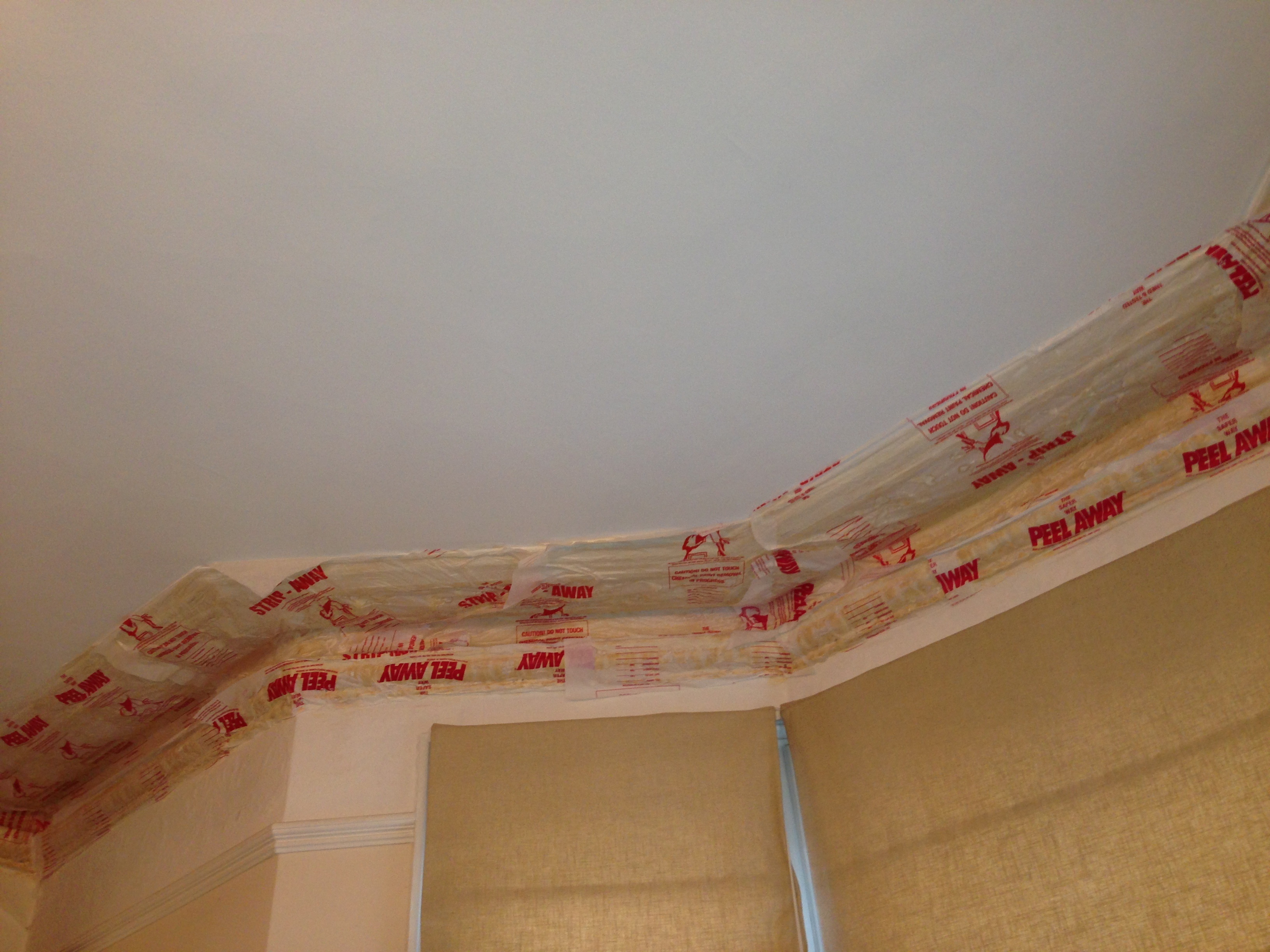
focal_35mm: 33
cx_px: 635
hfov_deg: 55.4
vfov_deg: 42.9
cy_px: 476
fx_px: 1211
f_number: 2.4
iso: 80
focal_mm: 4.12
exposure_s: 1/20
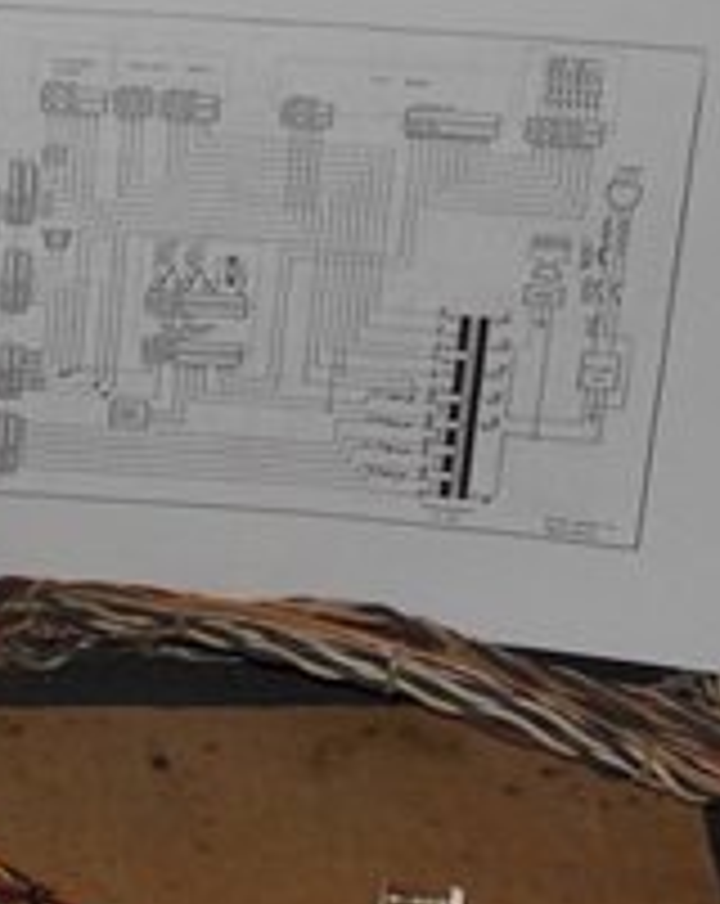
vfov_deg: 17.5
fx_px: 2912
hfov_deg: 13.7
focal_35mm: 109
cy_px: 688
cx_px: -135
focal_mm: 8.9
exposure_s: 1/60
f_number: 4
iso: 125
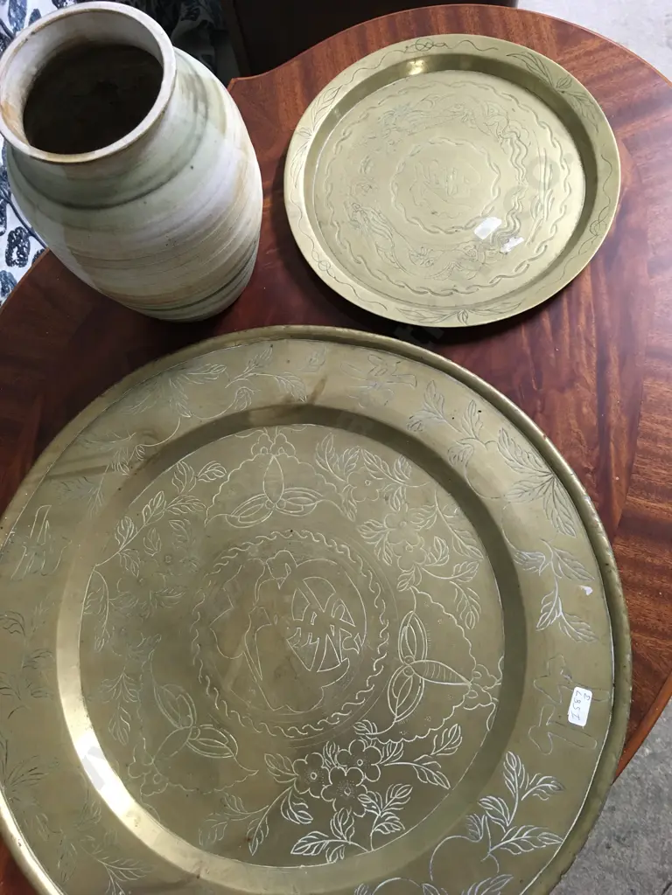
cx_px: 336
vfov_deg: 61.7
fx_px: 751
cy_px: 448
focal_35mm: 29
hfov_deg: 48.2
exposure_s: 1/33
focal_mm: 4.15
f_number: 2.2
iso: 200
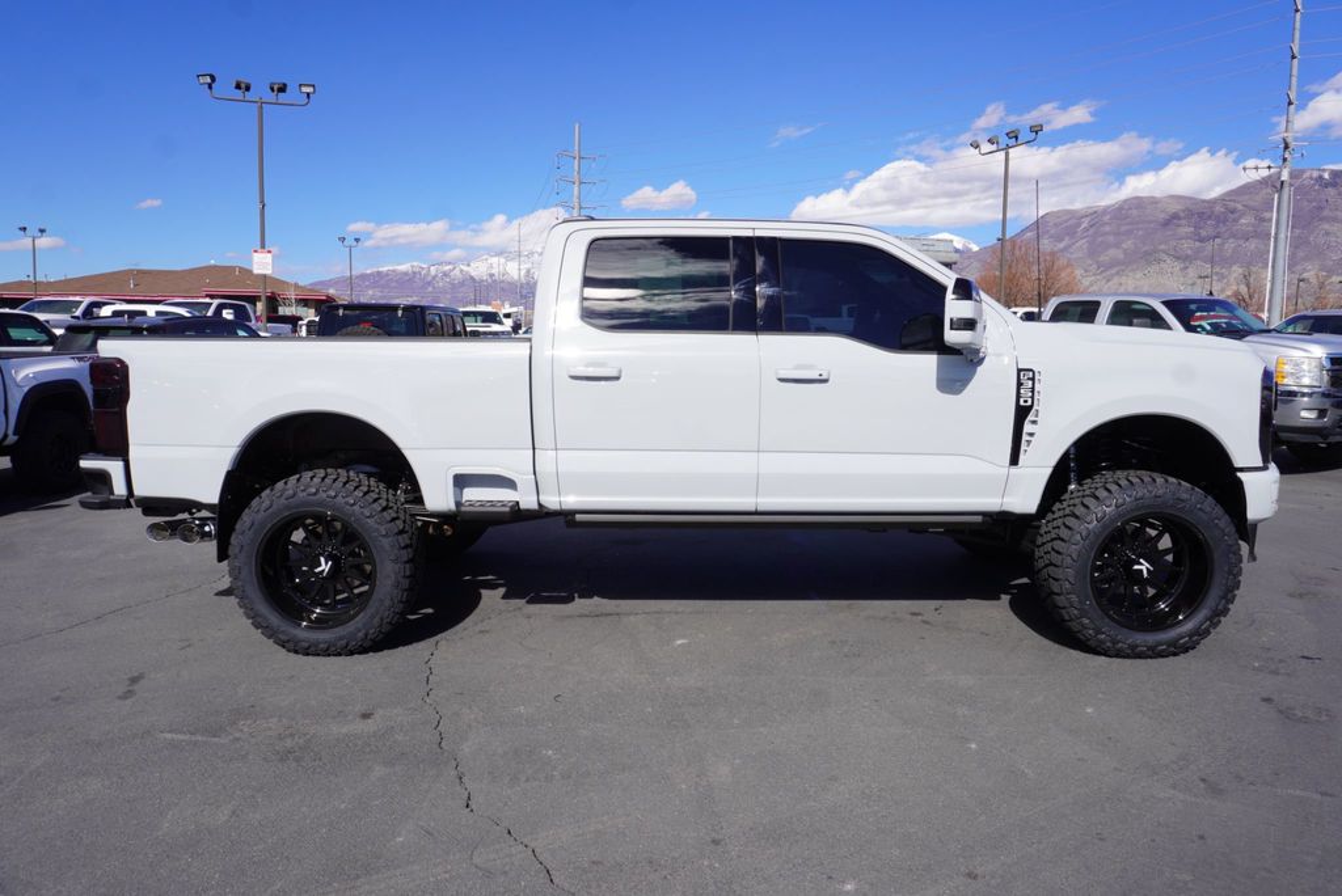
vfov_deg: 53.2
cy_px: 448
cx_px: 671
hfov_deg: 73.7
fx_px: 895
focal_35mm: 24
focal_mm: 16
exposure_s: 1/200
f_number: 10
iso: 100
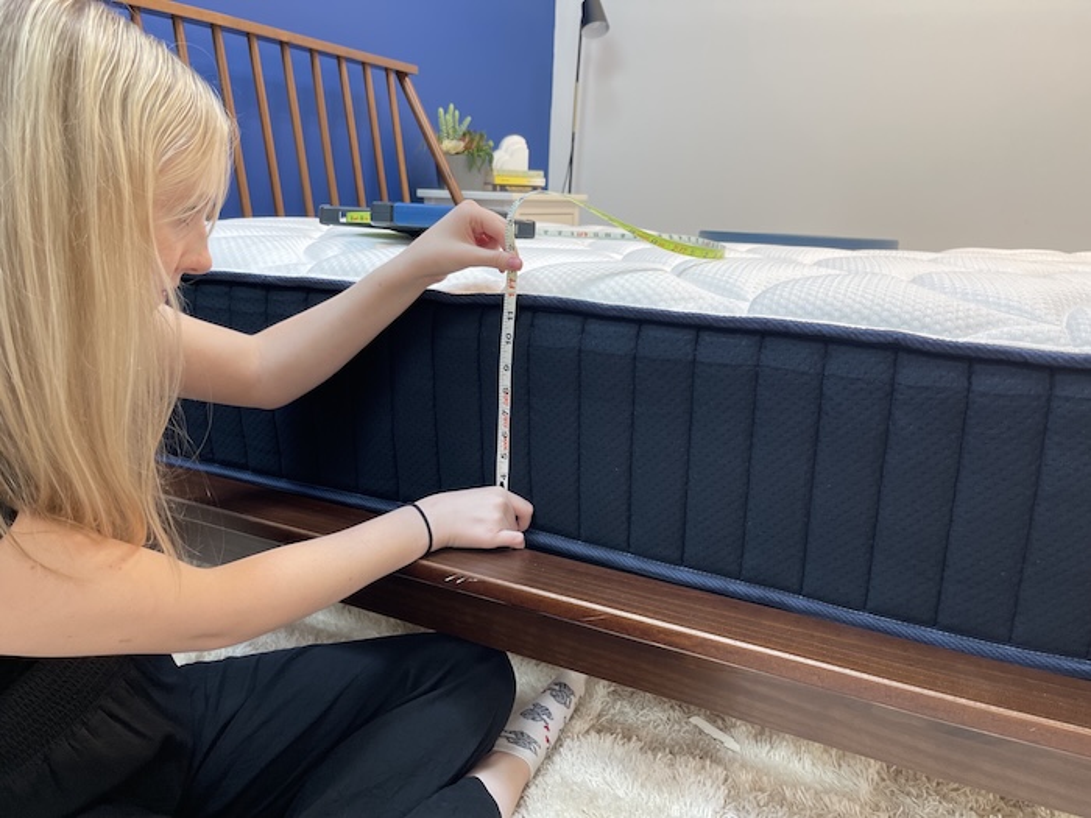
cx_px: 546
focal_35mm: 25
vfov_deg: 54.9
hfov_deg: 69.4
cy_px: 409
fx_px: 788
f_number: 1.6
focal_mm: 5.1
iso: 80
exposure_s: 1/60
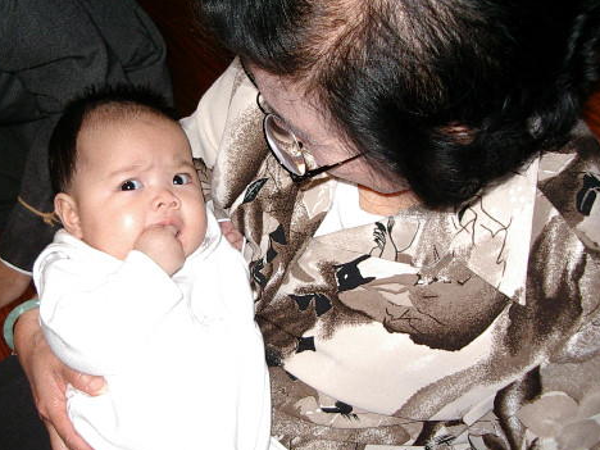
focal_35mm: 52
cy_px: 232
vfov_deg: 28.0
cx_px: 235
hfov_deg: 36.7
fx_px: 901
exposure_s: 1/60
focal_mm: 5.8
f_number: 2.6
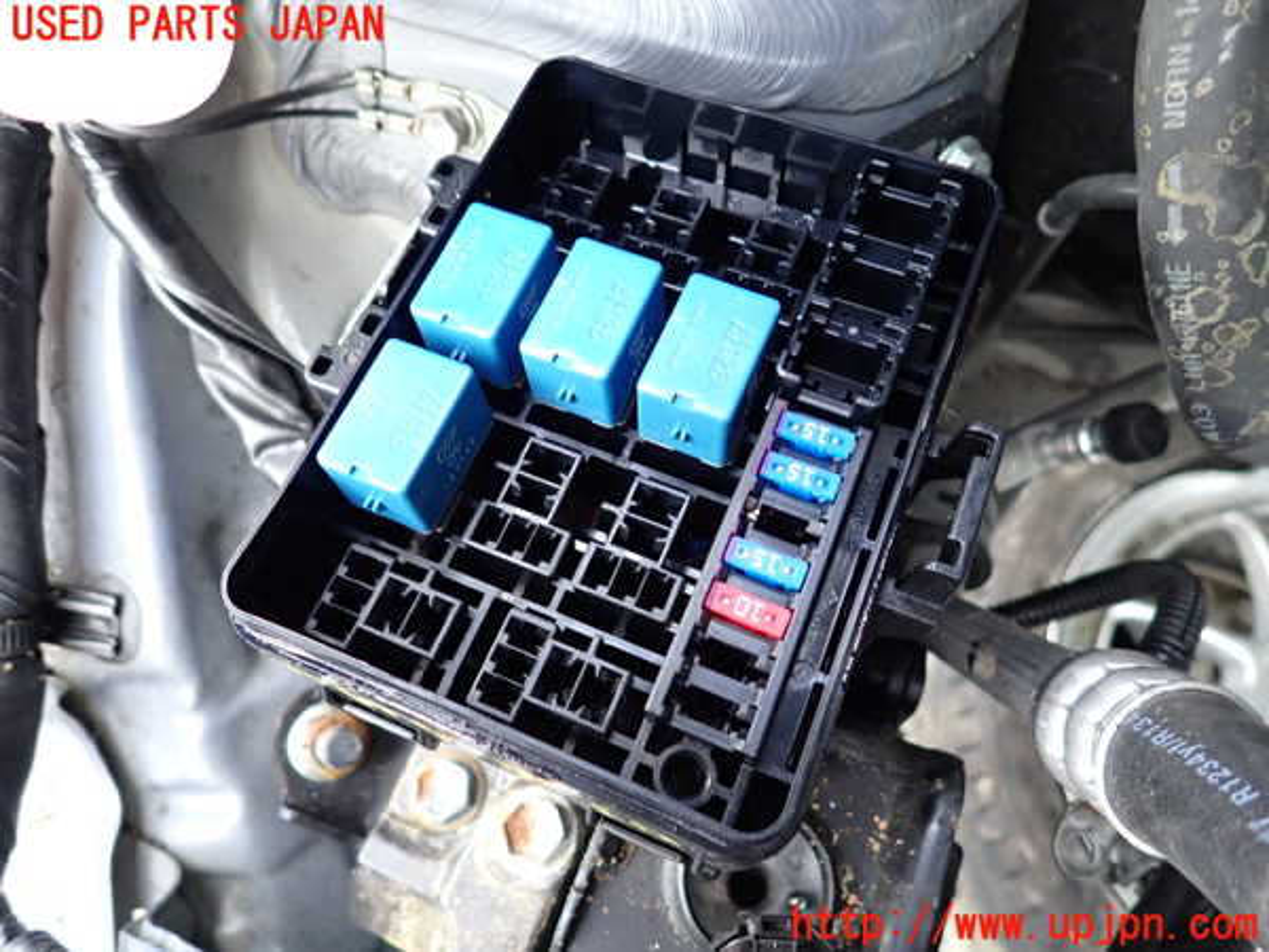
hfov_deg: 69.4
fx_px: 916
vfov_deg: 54.9
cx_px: 634
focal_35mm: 25
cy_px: 476
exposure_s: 1/30
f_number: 2
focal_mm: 4.5
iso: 250
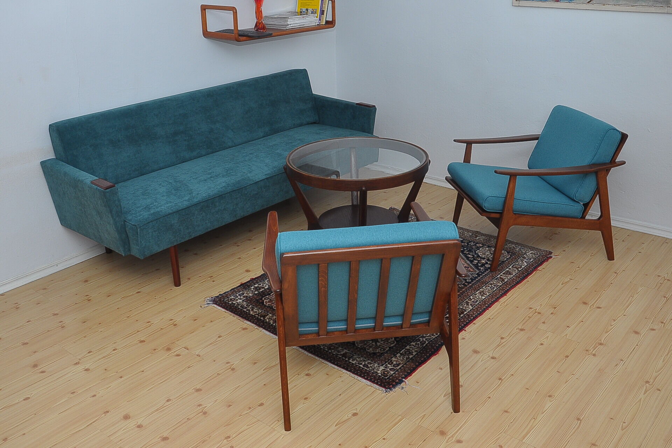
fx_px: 588
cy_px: 224
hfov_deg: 59.5
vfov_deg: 41.7
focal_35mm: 32
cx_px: 336
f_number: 5.6
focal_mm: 21
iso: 360
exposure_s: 1/200
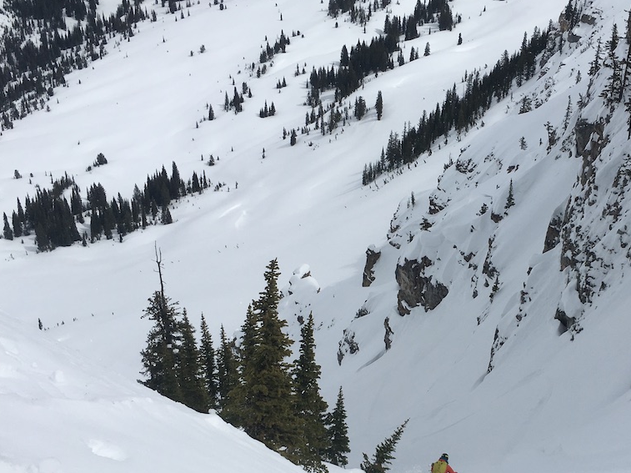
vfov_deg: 31.2
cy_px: 318
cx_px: 444
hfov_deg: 40.5
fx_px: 838
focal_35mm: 46
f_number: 2.2
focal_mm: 4.15
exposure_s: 1/5917
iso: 25
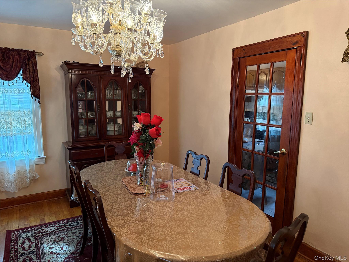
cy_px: 131
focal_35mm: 24
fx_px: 242
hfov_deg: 71.6
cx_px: 174
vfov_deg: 56.8
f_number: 1.78
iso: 320
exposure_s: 1/60
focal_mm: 6.76
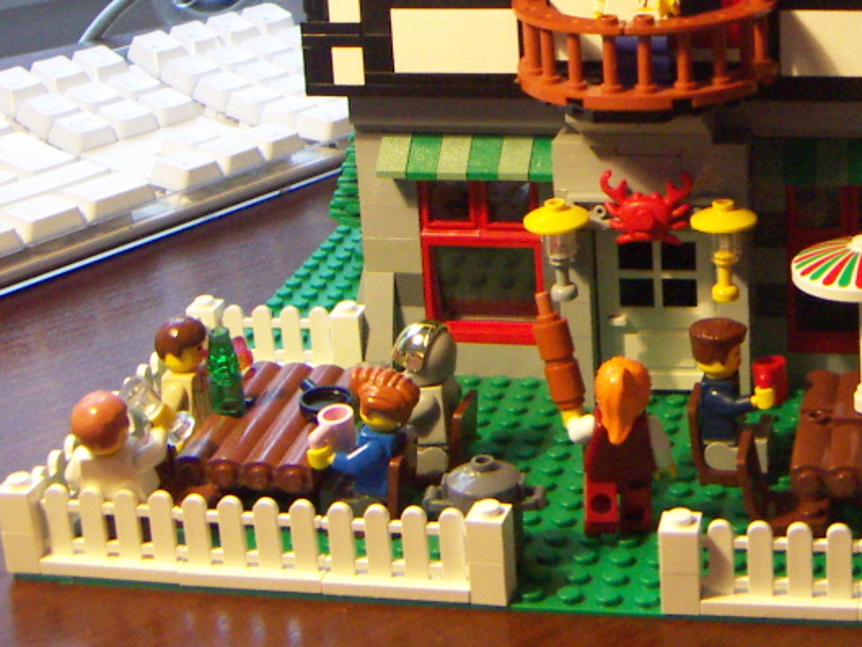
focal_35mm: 70
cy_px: 71
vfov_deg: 20.6
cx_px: 758
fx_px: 1744
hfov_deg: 26.9
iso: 200
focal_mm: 4.7
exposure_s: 1/25
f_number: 2.8
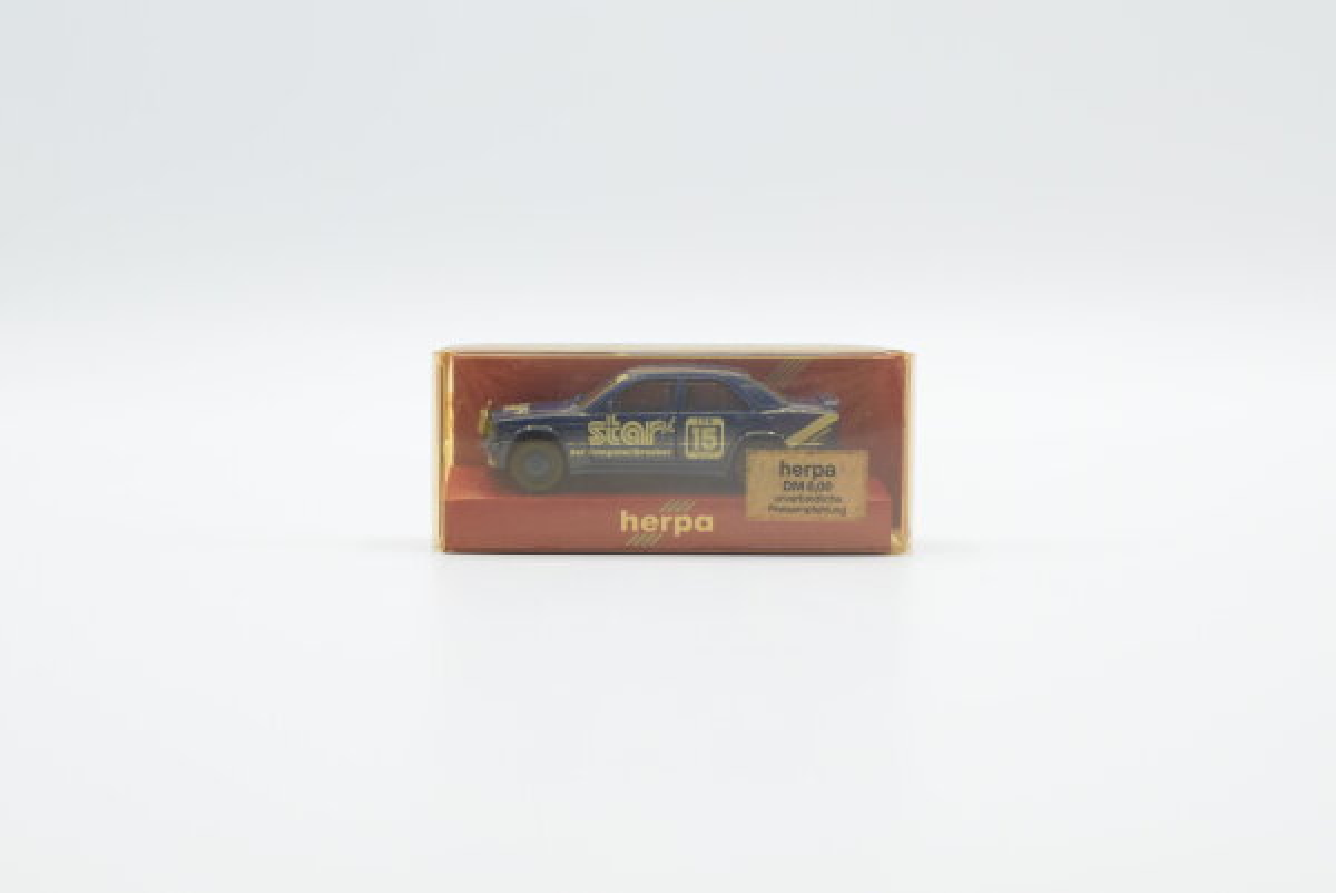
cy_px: 446
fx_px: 1950
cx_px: 668
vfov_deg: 25.8
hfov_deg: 37.8
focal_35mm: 52
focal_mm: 35
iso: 400
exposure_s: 1/160
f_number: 8
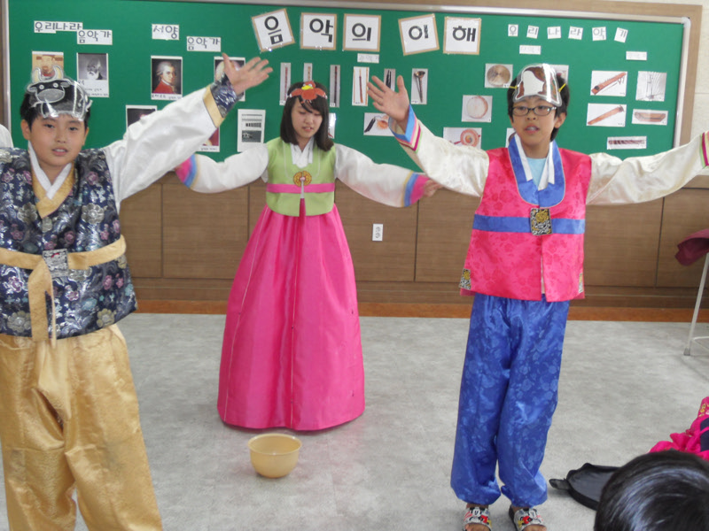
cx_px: 354
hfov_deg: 42.1
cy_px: 266
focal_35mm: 45
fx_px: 922
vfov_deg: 32.2
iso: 200
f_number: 3.6
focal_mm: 9.6
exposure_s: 1/60
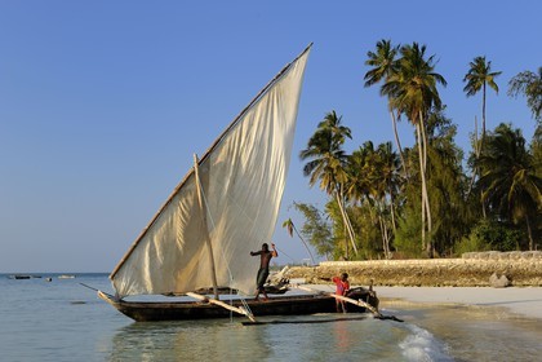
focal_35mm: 50
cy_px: 181
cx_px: 271
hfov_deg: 39.6
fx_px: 753
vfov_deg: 27.0
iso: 200
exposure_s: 1/200
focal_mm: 50
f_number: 9
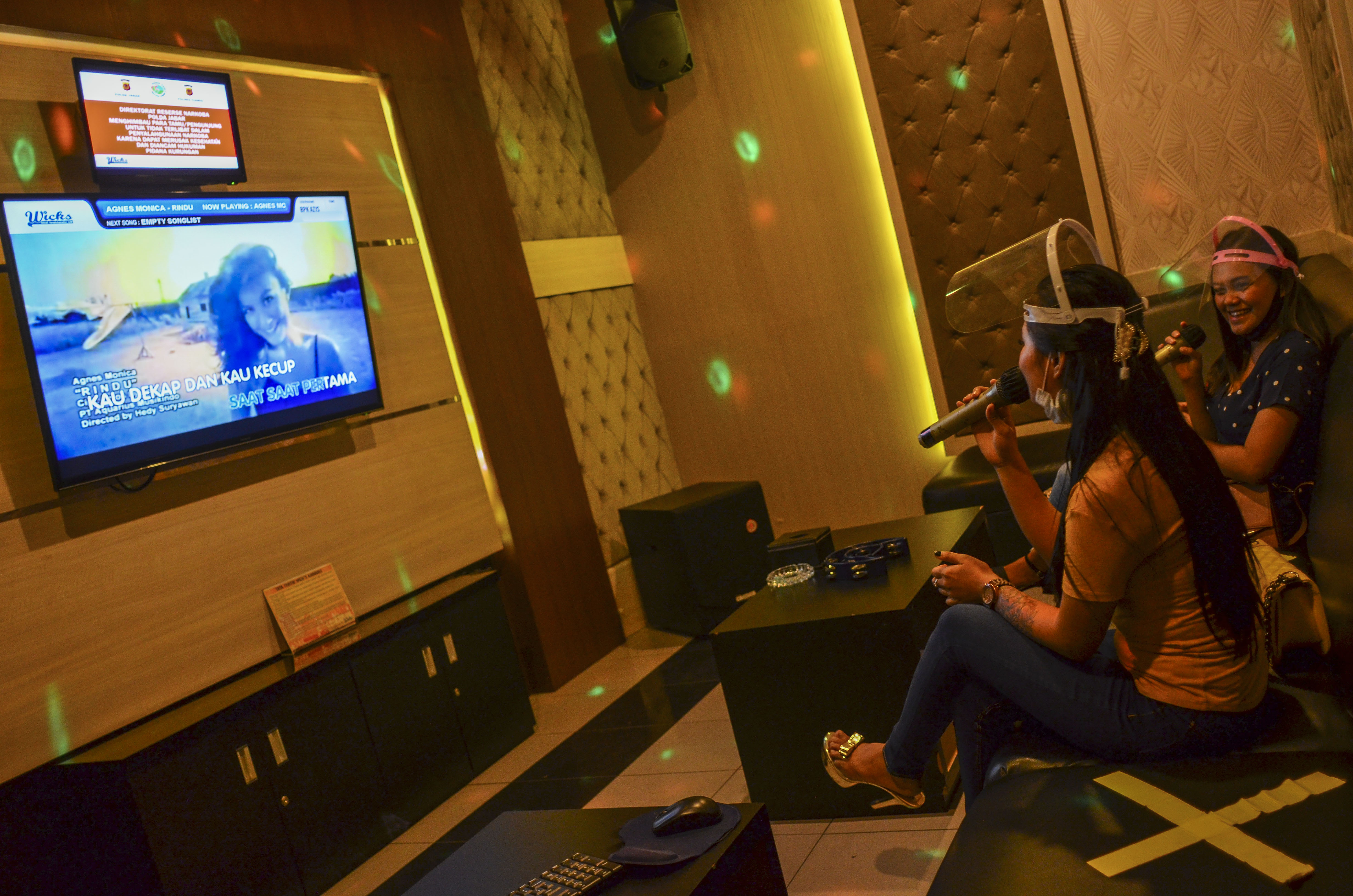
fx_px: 1125
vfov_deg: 43.4
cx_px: 676
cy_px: 448
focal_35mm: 30
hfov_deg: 62.0
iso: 800
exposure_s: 1/30
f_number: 2.8
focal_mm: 20
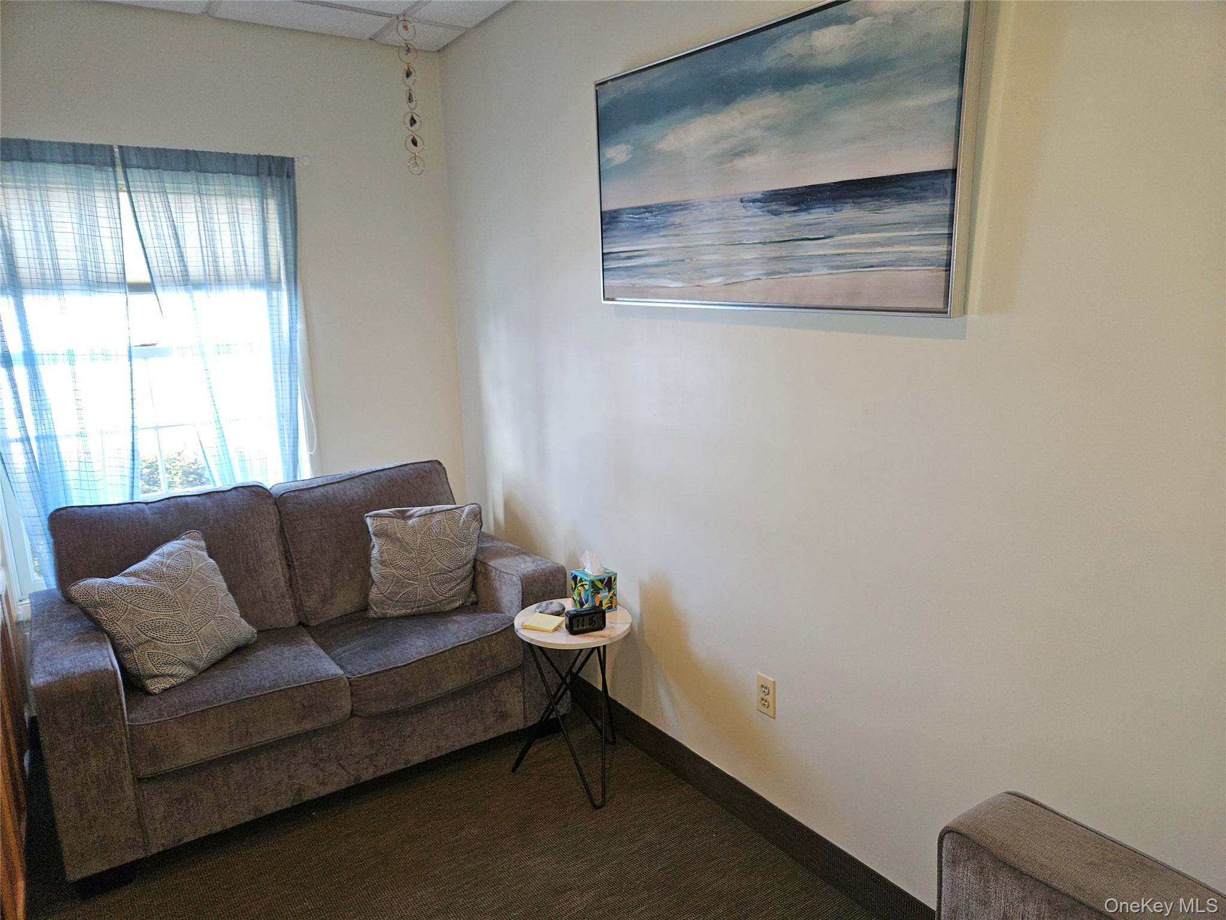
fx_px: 815
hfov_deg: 73.9
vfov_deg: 58.9
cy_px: 460
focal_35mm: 23
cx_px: 613
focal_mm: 5.4
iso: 100
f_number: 1.8
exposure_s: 1/40
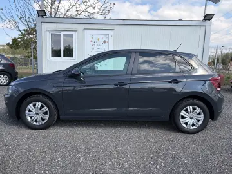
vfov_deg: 53.1
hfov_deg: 67.3
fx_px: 174
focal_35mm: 26
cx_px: 116
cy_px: 87
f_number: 1.6
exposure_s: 1/1706
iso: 50
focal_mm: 5.96
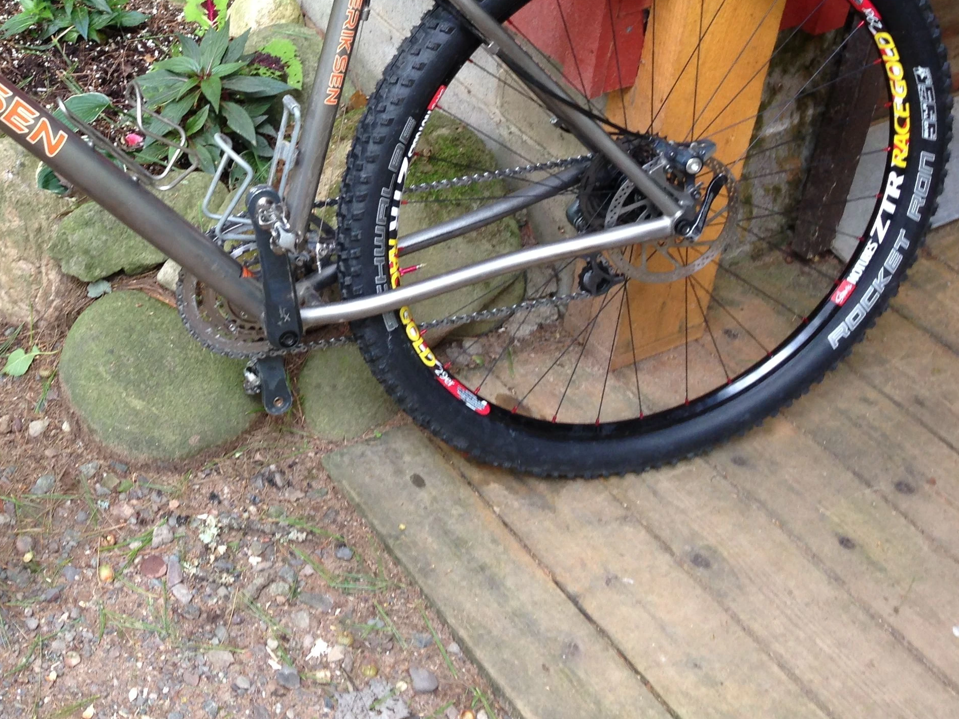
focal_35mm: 57
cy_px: 151
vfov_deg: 25.2
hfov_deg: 32.7
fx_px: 1579
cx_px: 165
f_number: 2.4
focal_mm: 4.12
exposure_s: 1/30
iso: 50
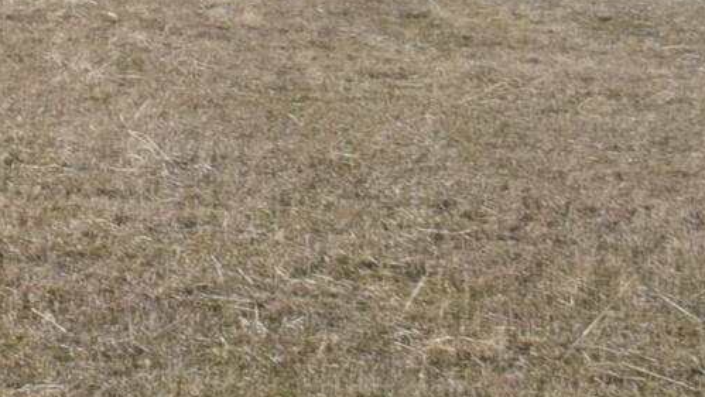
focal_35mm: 189
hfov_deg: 9.9
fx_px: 3534
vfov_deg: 6.3
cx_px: -1026
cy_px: -390
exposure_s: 1/100
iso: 200
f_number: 20
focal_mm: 30
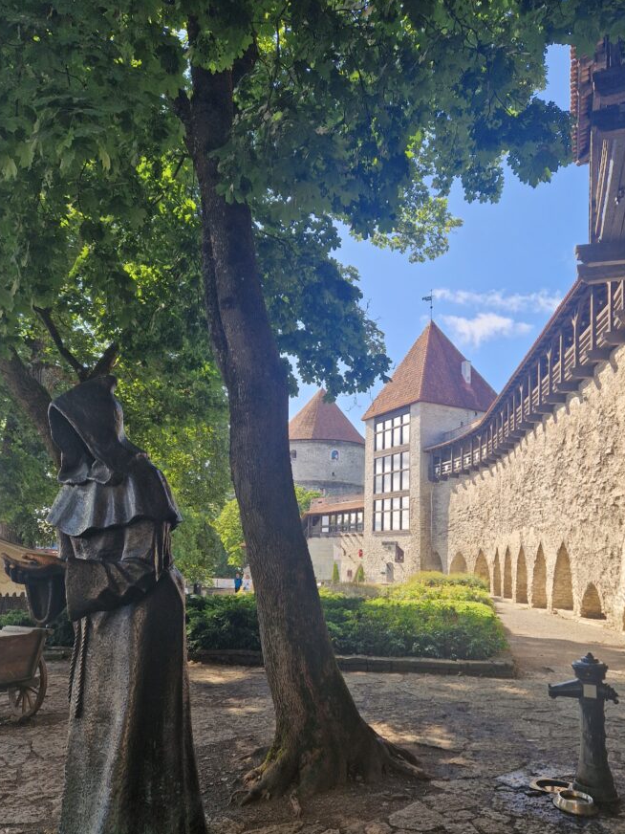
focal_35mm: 27
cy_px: 472
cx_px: 358
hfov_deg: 51.2
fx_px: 650
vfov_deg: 65.1
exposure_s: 1/431
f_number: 1.8
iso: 50
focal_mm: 5.4
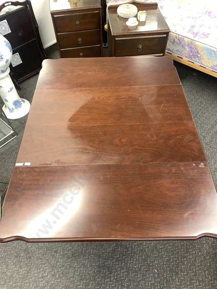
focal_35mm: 26
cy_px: 144
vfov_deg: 67.3
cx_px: 108
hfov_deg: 53.1
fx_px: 217
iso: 160
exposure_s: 1/50
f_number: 1.8
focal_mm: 4.25
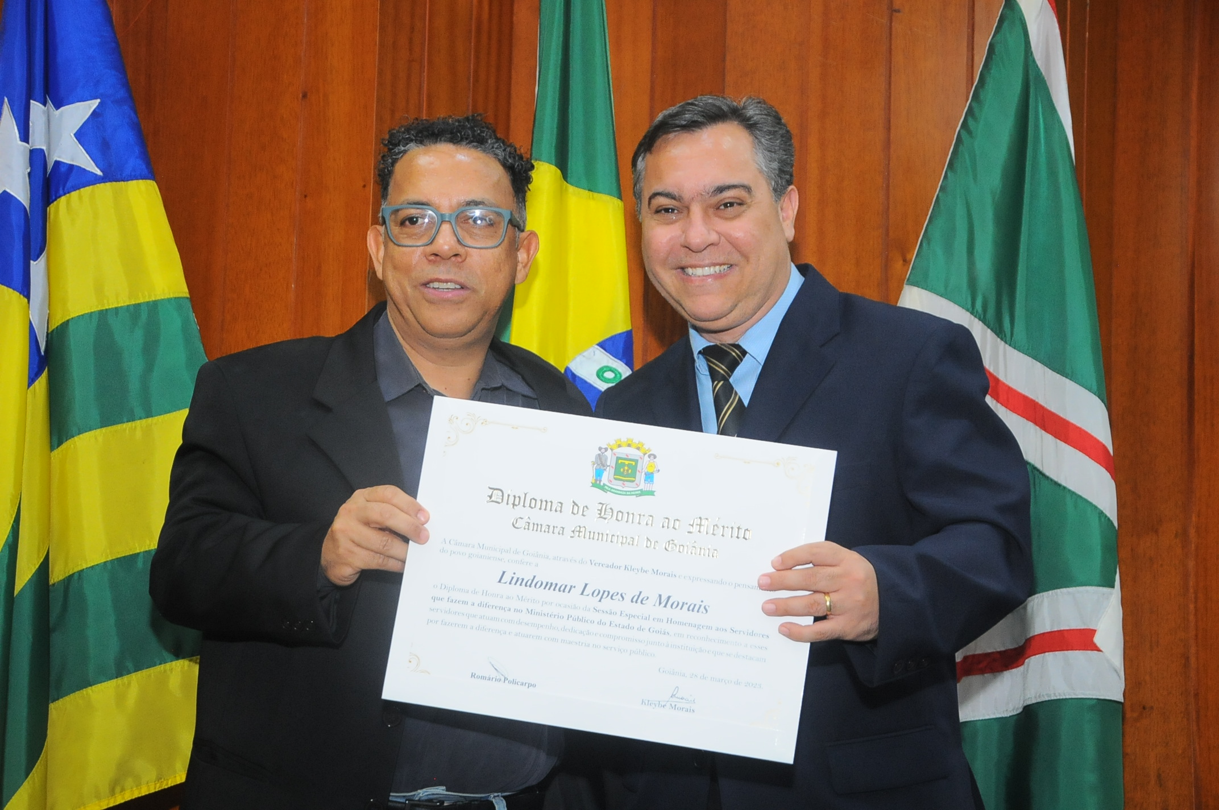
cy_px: 405
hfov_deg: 28.1
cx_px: 610
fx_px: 2435
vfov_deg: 18.9
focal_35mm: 72
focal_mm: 48
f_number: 5
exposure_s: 1/60
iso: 1250
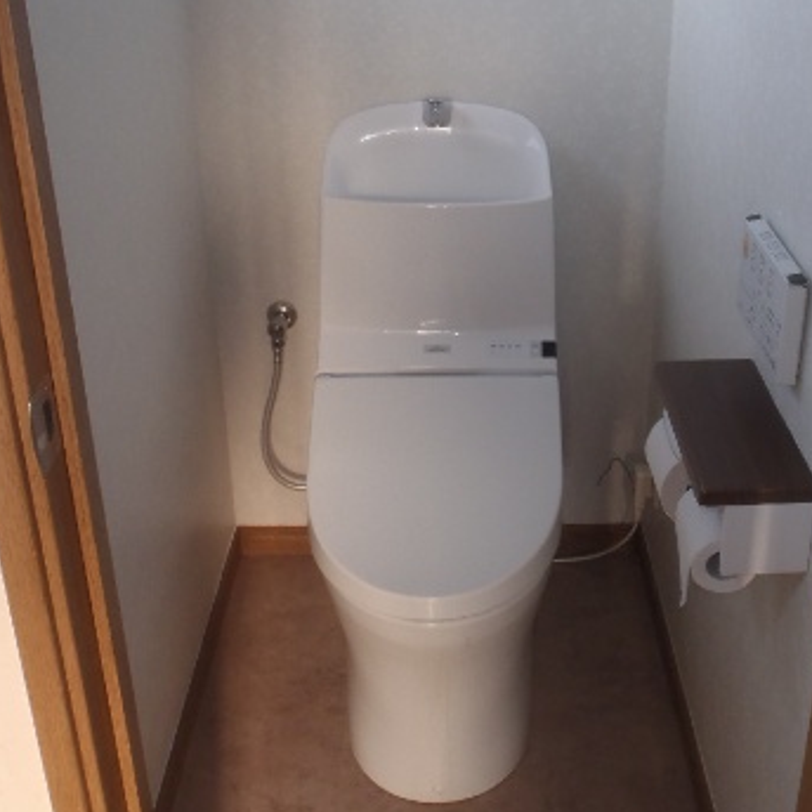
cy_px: 411
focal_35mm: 46
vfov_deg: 36.8
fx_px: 1221
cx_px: 538
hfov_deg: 36.4
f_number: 3.5
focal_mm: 5
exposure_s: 1/30
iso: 100
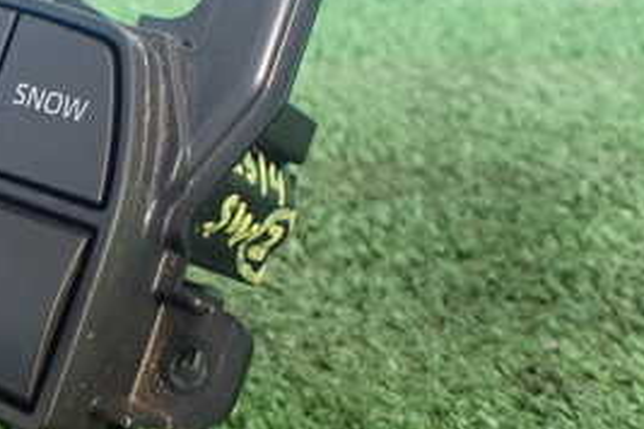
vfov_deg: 19.4
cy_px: 164
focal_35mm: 70
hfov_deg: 28.0
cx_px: 87
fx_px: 1252
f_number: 2.3
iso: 800
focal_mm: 5.4
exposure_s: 1/100
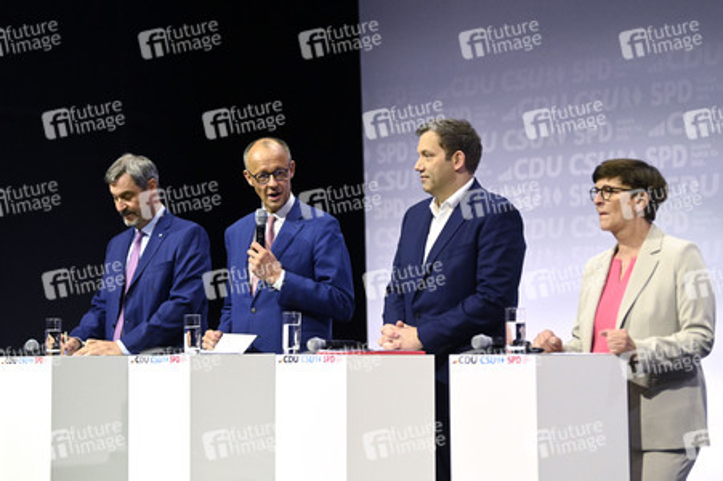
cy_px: 240
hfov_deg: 17.7
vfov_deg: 11.8
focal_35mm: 116
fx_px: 2328
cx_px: 362
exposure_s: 1/2500
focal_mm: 116
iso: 8000
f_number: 2.8
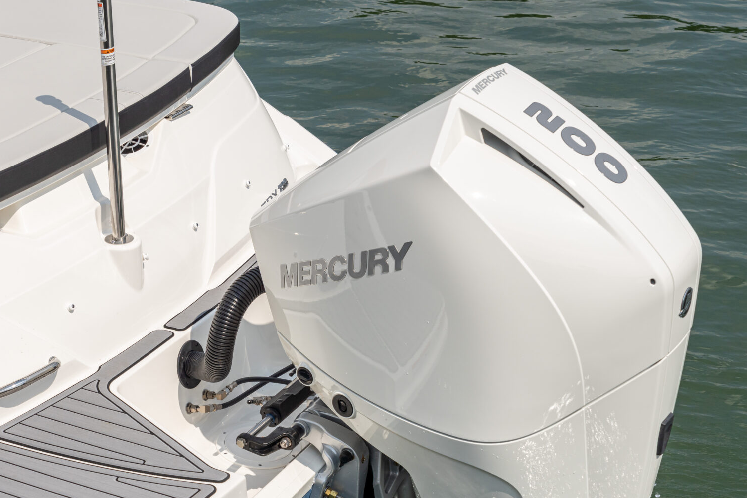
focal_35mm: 82
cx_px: 153
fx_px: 1701
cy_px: 333
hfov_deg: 24.4
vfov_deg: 16.6
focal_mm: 48
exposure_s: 1/1000
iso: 200
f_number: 9
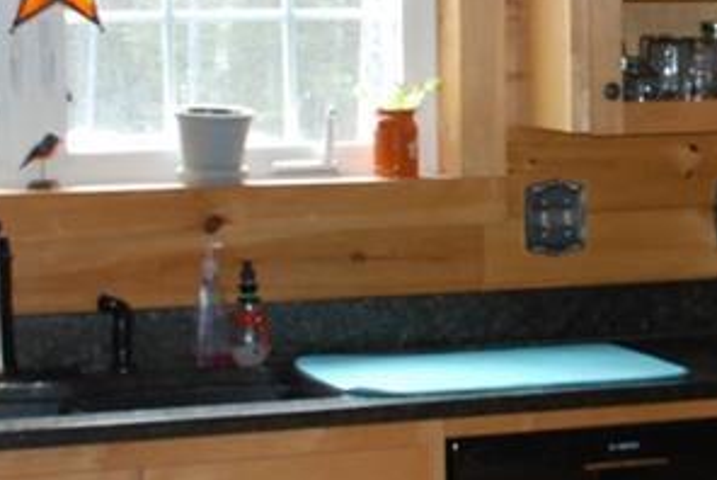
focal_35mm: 135
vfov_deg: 10.2
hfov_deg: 14.9
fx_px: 2691
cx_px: 756
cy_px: 198
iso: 800
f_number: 5
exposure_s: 1/60
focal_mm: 26
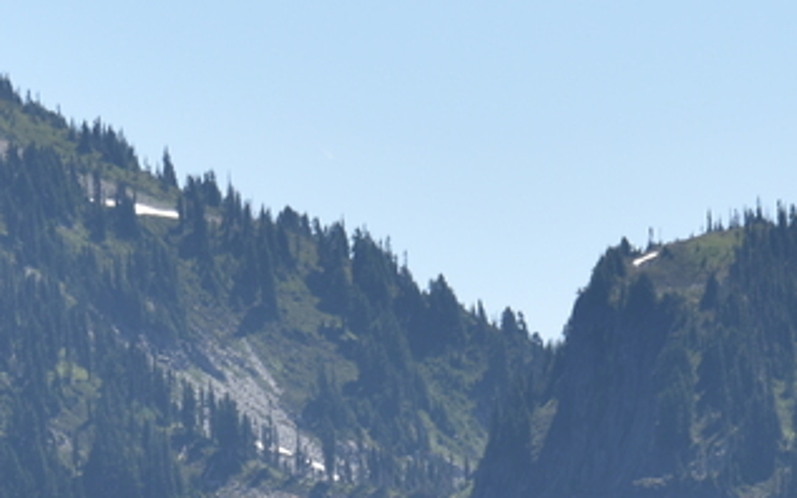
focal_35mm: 597
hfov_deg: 3.5
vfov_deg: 2.2
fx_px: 12965
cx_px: 75
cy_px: 692
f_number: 7.1
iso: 100
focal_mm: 145
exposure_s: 1/320
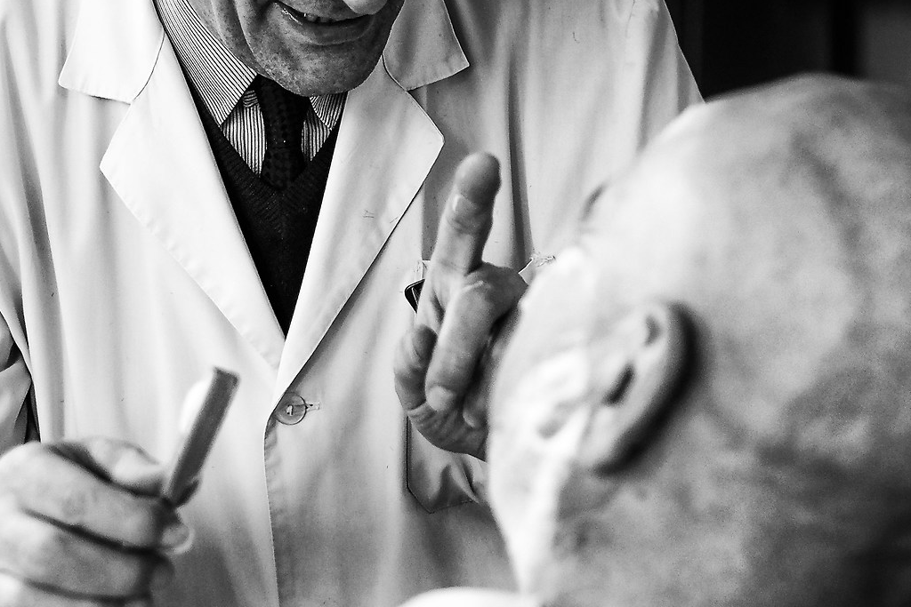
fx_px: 2075
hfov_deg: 24.8
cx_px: 475
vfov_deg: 16.5
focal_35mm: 82
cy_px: 131
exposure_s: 1/160
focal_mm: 23
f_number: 1.4
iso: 320
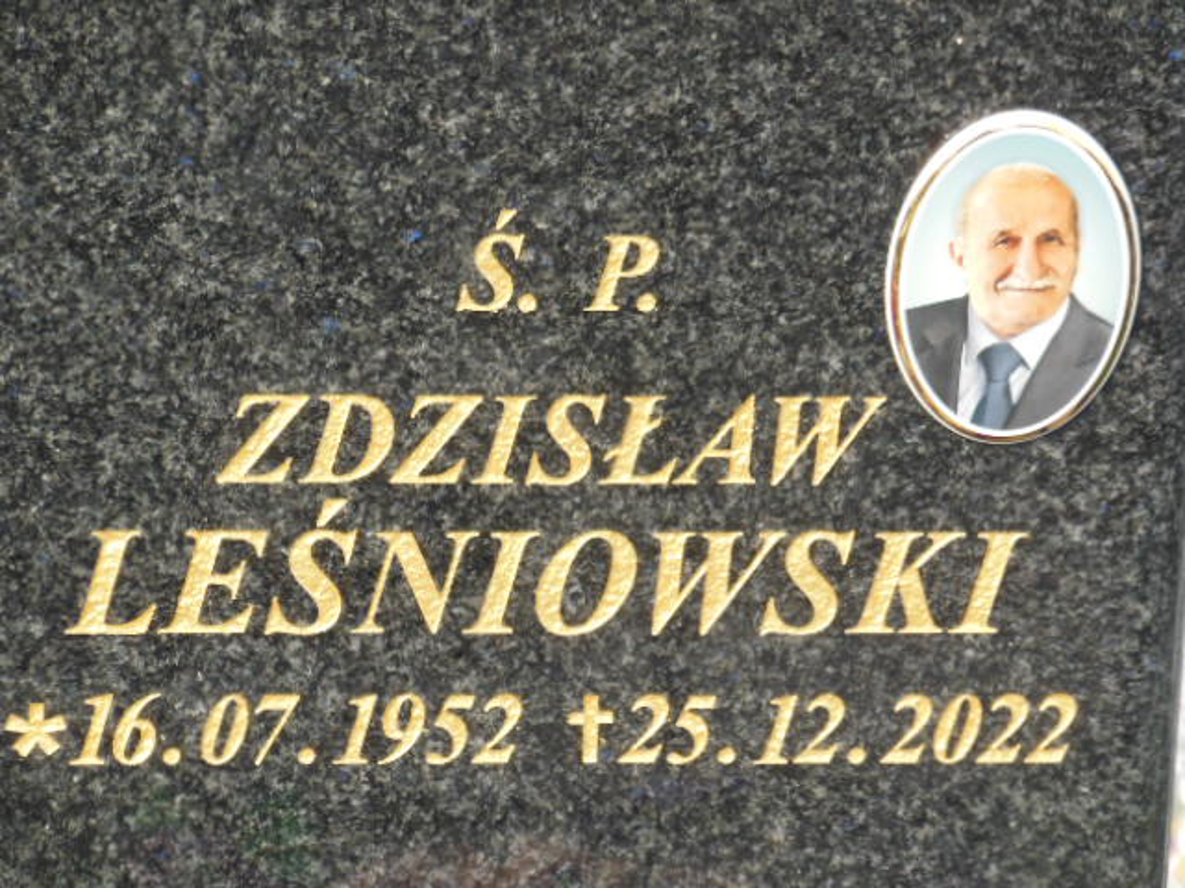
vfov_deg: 7.8
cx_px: 592
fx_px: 6538
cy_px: 444
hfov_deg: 10.4
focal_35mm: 191
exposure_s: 1/60
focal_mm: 34
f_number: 5.6
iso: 125
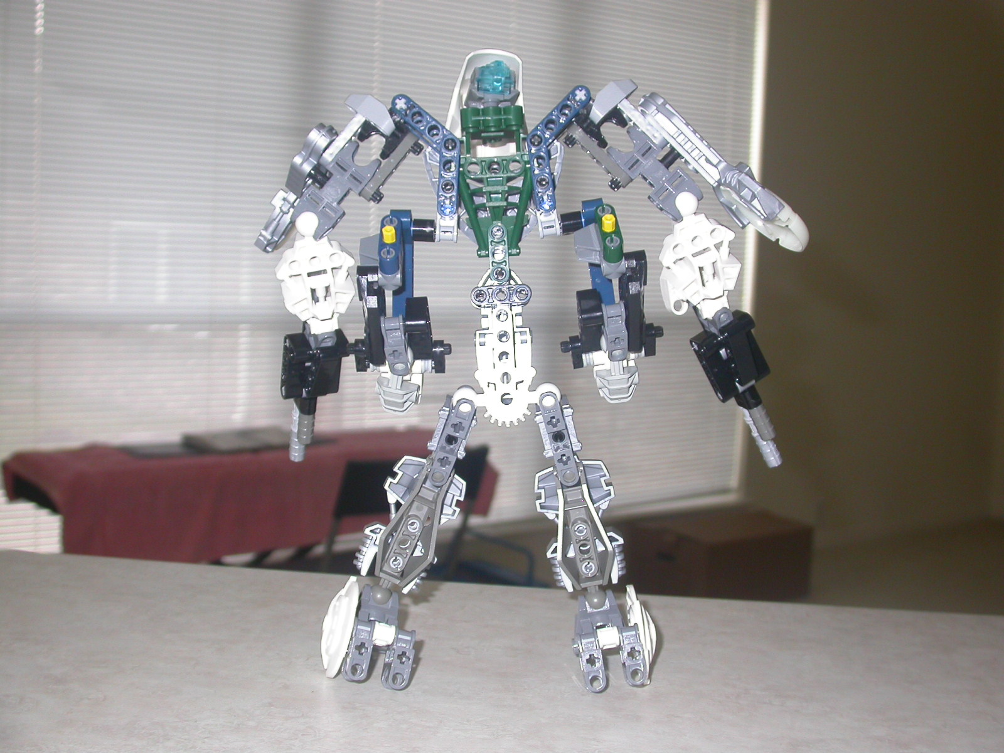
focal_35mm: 49
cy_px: 376
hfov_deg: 38.9
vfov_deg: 29.7
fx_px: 1421
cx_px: 502
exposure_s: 1/60
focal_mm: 10.2
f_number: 2.8
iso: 100
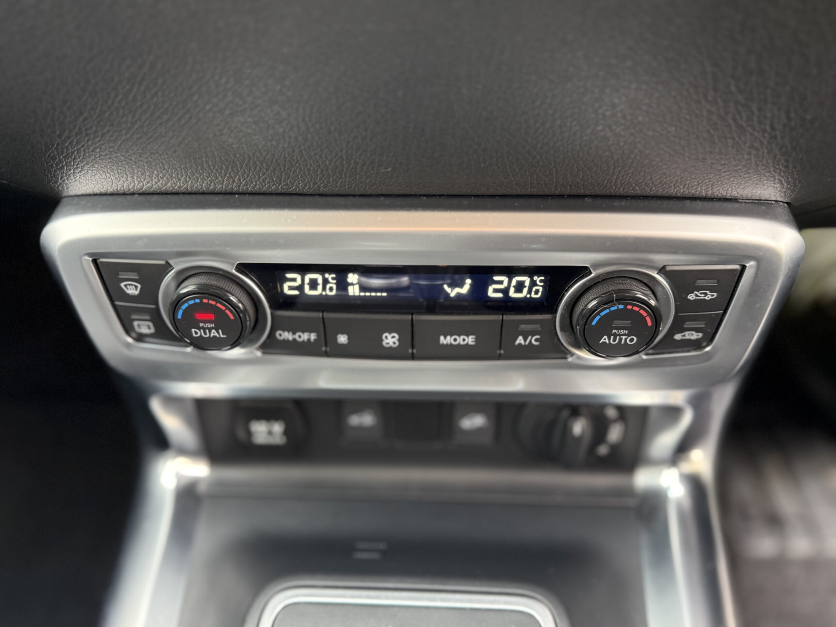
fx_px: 580
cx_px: 418
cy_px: 314
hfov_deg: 71.6
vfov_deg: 56.8
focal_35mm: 24
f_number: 1.78
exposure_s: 1/50
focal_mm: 6.76
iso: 320
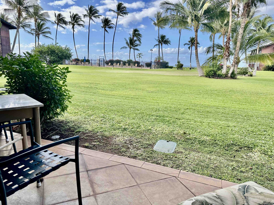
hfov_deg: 71.6
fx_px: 190
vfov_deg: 56.8
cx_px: 137
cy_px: 102
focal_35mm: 24
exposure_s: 1/1009
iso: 80
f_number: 1.78
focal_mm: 6.86
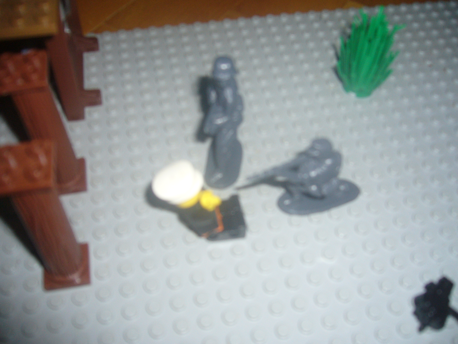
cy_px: 172
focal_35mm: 35
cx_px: 229
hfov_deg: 52.6
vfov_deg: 40.7
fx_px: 463
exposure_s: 1/60
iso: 100
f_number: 2.8
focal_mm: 5.8
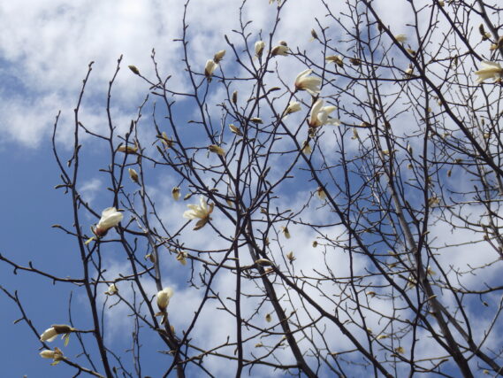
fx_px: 901
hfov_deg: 31.2
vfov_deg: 23.7
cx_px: 252
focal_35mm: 62
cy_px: 189
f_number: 5.5
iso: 125
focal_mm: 11.1
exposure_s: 1/1250
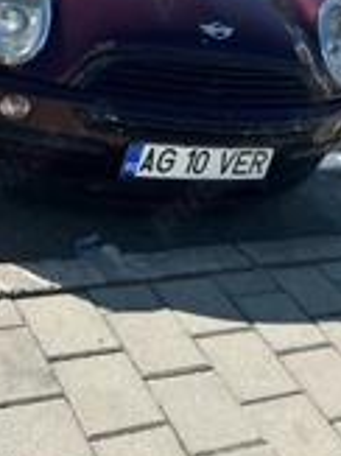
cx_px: 78
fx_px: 842
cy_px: -20
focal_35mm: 64
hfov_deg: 22.6
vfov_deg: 28.1
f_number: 1.5
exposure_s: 1/4444
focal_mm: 5.7
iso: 50
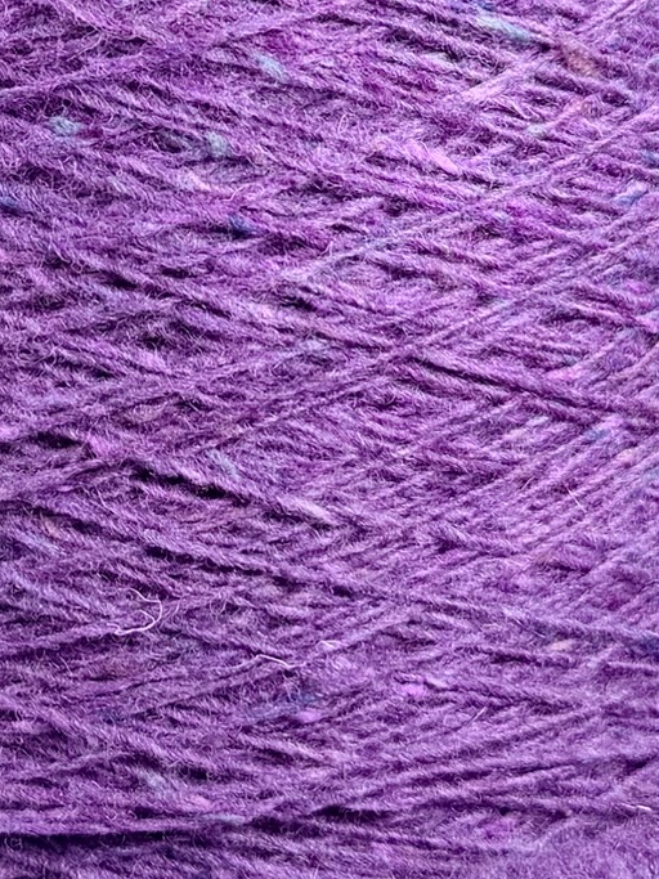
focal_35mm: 72
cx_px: 179
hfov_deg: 20.3
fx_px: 1828
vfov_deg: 26.5
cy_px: 156
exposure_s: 1/4405
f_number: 1.78
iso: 80
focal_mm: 6.76
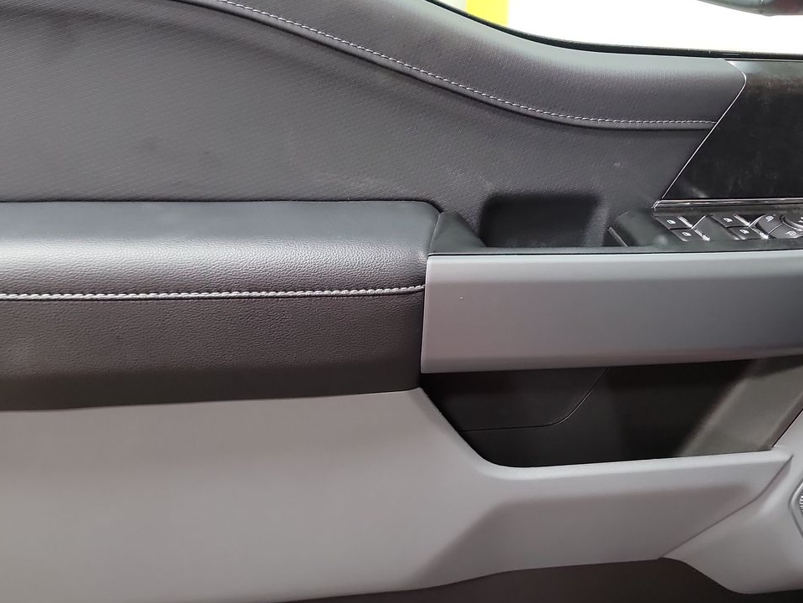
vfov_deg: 35.9
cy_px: 336
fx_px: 928
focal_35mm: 40
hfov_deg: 46.7
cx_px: 365
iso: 923
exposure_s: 1/59
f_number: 1.8
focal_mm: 6.7
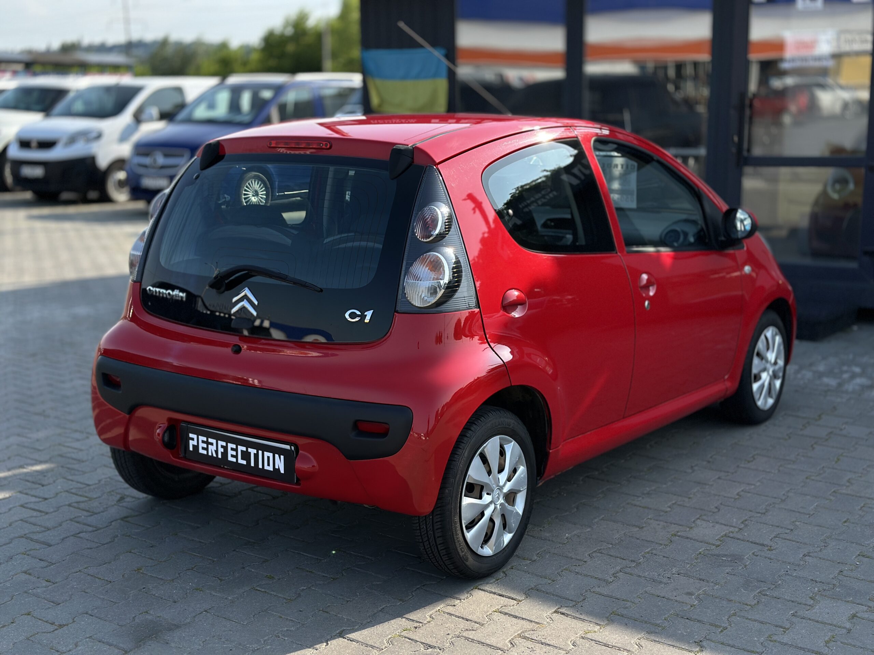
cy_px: 328
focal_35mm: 48
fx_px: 1212
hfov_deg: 39.7
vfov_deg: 30.3
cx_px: 437
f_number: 1.78
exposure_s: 1/2732
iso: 100
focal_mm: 6.86
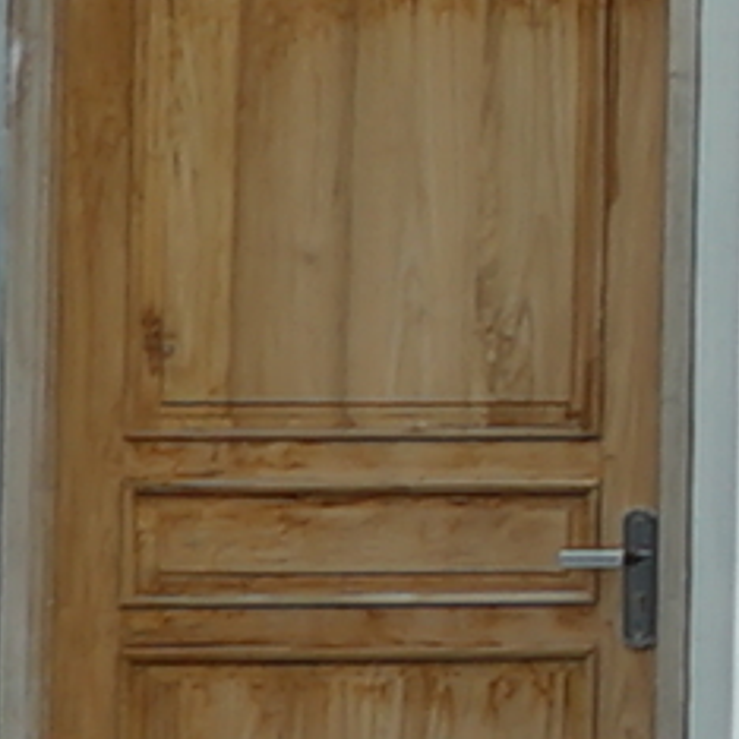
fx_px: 10217
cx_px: 3322
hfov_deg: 3.8
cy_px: -657
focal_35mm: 423
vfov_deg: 4.1
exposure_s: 1/200
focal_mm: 28
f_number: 5.6
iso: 64
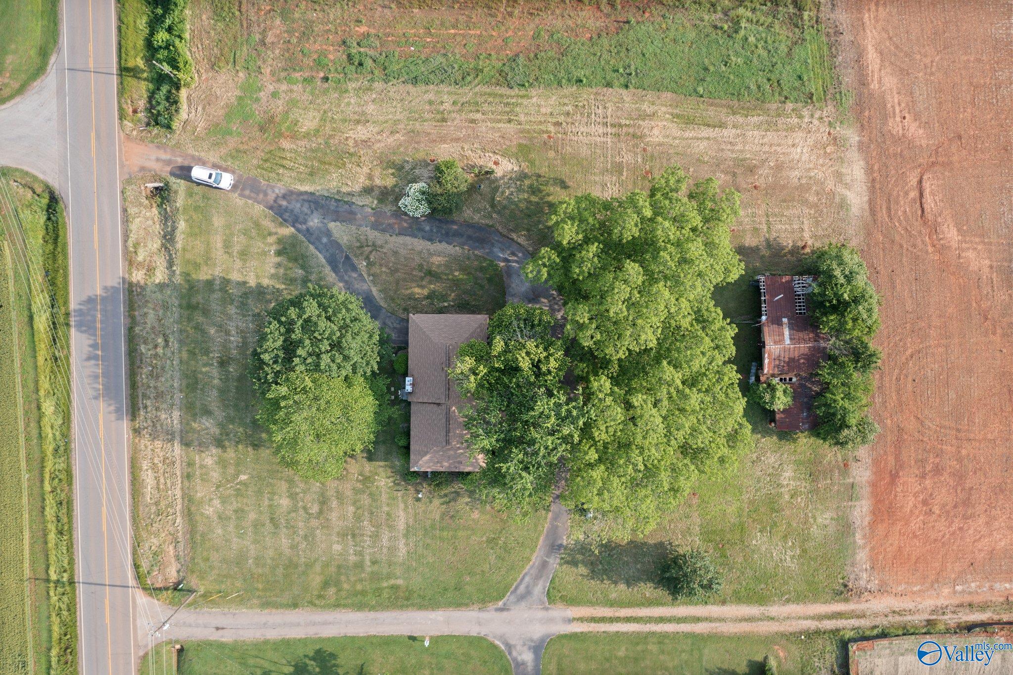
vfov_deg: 46.4
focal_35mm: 28
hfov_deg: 65.5
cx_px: 506
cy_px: 338
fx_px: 788
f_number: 2.8
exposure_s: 1/320
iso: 100
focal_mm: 10.26
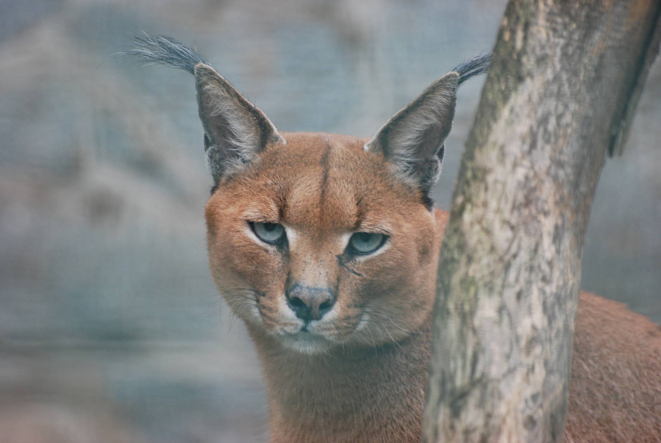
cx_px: 330
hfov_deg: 5.1
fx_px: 7445
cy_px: 222
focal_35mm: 405
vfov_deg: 3.4
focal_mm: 270
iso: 400
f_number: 5.6
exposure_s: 1/125
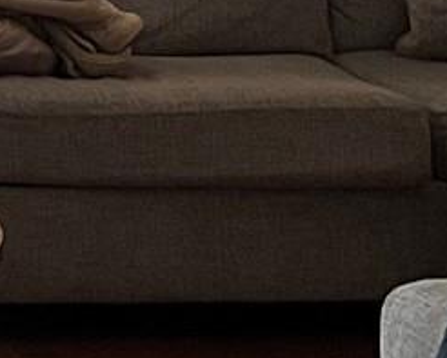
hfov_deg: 8.3
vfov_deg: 7.0
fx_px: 2793
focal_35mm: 211
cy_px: -449
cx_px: -703
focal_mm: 5.1
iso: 80
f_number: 1.6
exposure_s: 1/60
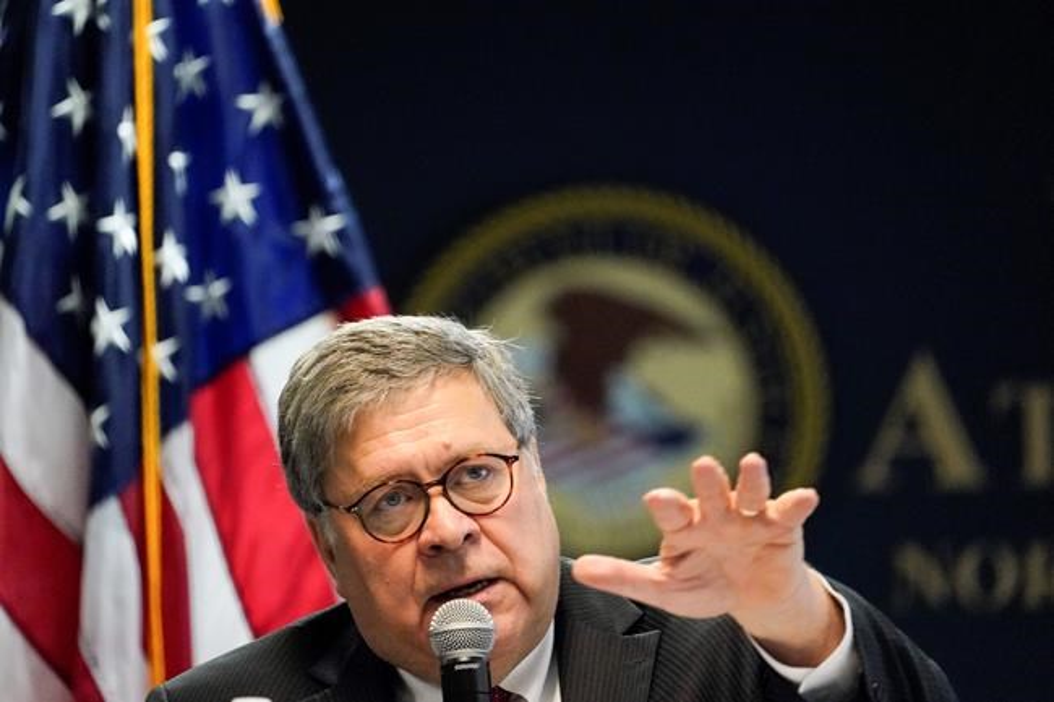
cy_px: 351
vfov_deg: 3.4
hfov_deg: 5.2
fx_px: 11707
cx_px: 527
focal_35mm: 400
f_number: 5.6
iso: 12800
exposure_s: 1/320
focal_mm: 400
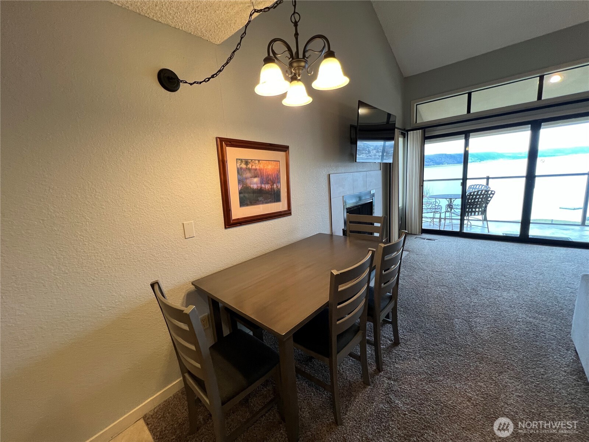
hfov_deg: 106.2
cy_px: 221
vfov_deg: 89.9
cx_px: 294
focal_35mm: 13
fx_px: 221
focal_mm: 1.57
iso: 160
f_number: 1.8
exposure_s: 1/60
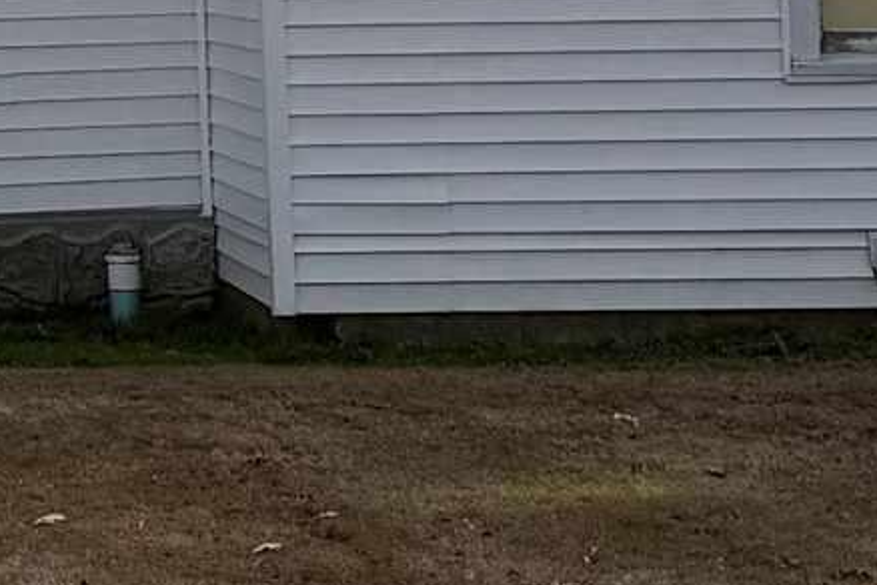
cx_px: -491
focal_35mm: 175
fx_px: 4263
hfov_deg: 11.2
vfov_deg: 7.6
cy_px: -507
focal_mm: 6.76
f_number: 1.78
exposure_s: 1/8130
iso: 80
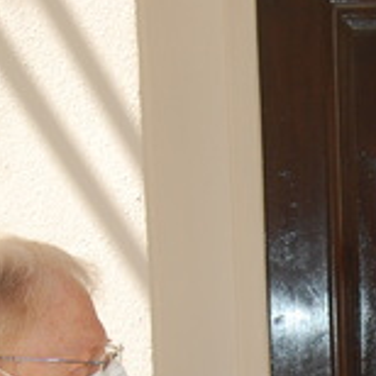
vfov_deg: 14.6
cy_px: 496
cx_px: 439
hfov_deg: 14.8
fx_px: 1401
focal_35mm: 114
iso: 360
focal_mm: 22
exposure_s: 1/500
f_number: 5.6
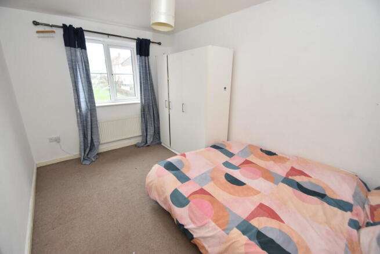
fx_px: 158
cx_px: 190
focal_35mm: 15
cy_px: 127
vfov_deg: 77.4
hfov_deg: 100.4
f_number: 4
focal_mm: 10
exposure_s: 1/60
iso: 800
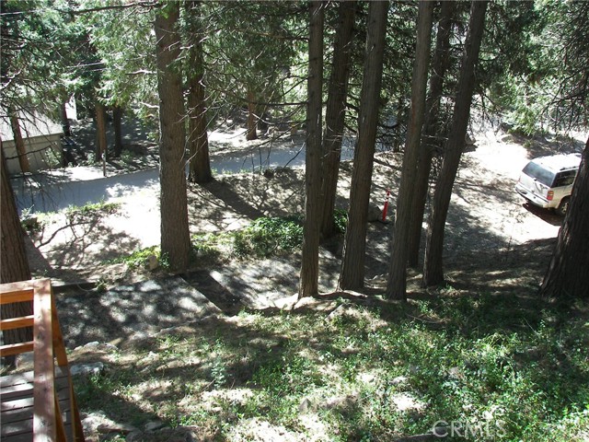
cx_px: 294
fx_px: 613
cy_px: 221
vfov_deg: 39.7
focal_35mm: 36
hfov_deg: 51.4
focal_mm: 6
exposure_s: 1/80
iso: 50
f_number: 2.8
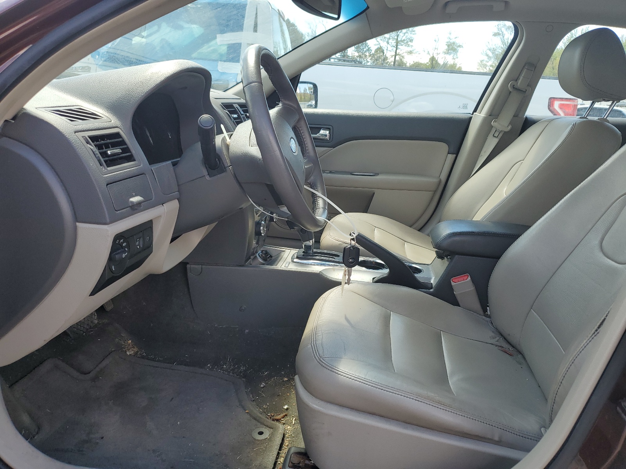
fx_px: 470
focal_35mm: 26
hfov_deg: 67.3
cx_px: 313
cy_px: 234
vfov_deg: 53.1
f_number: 1.5
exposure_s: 1/588
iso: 50
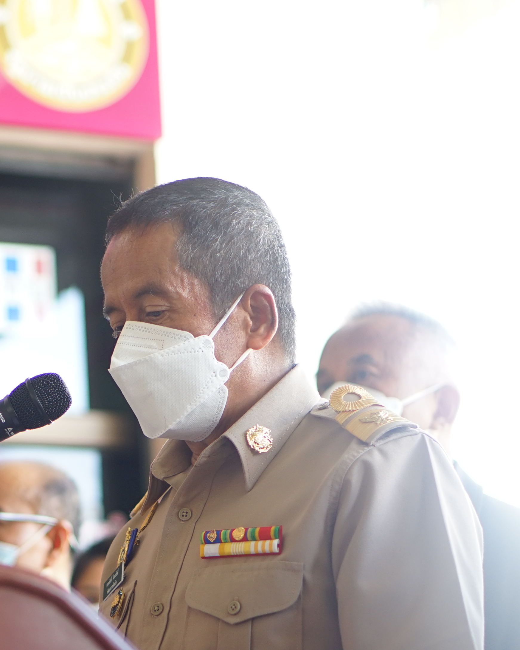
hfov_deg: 12.1
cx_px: 38
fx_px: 2443
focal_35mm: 127
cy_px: 329
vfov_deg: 15.2
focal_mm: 50
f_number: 1.8
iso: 320
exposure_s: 1/250
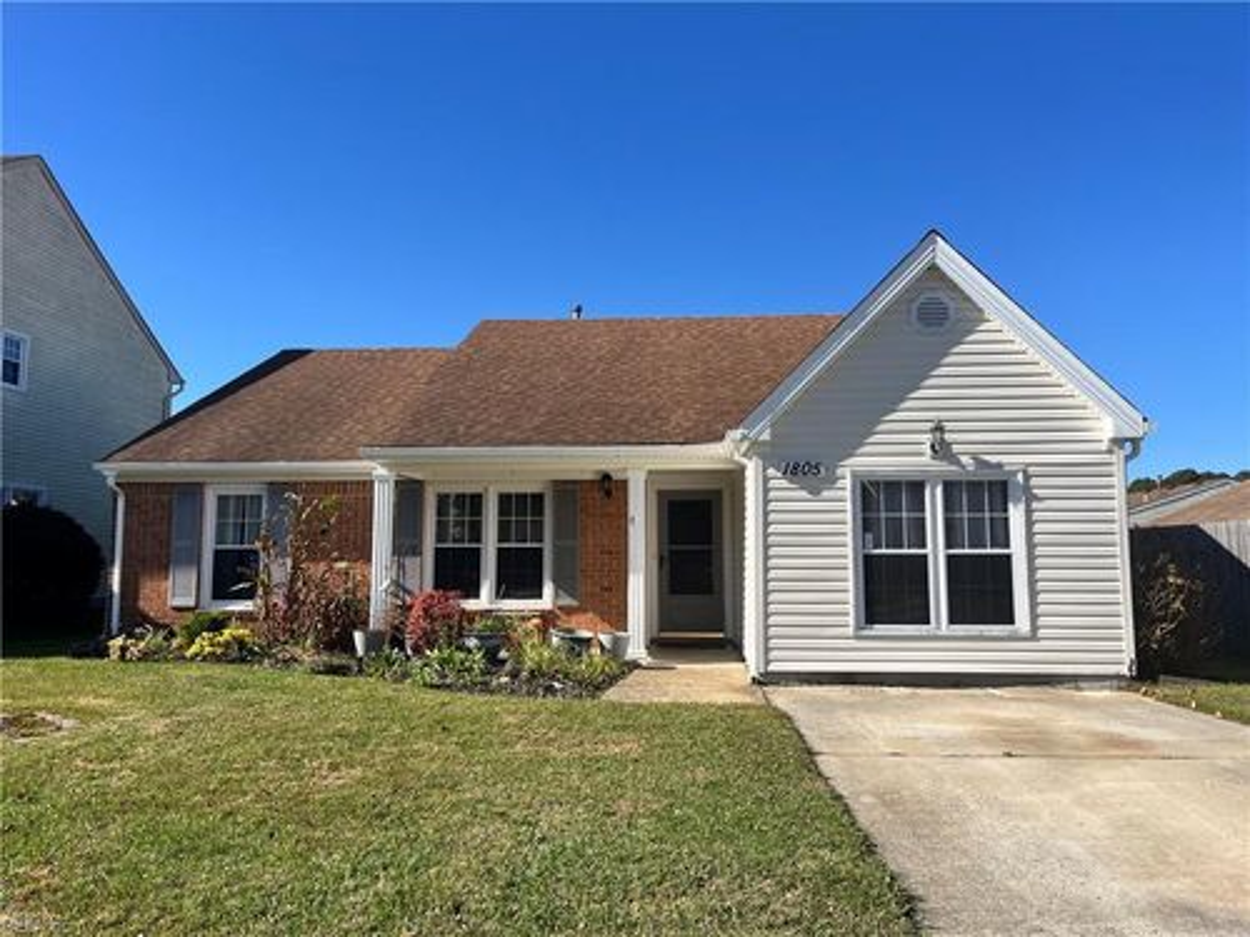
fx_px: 939
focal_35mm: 26
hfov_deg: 67.3
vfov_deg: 53.1
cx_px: 625
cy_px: 468
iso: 50
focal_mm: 5.1
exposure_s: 1/3311
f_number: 1.6
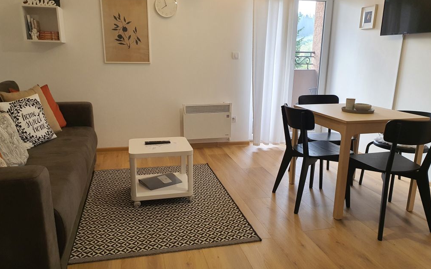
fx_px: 329
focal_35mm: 28
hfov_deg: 66.5
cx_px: 217
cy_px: 152
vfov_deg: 44.4
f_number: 2.4
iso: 250
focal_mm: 4.3
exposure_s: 1/100
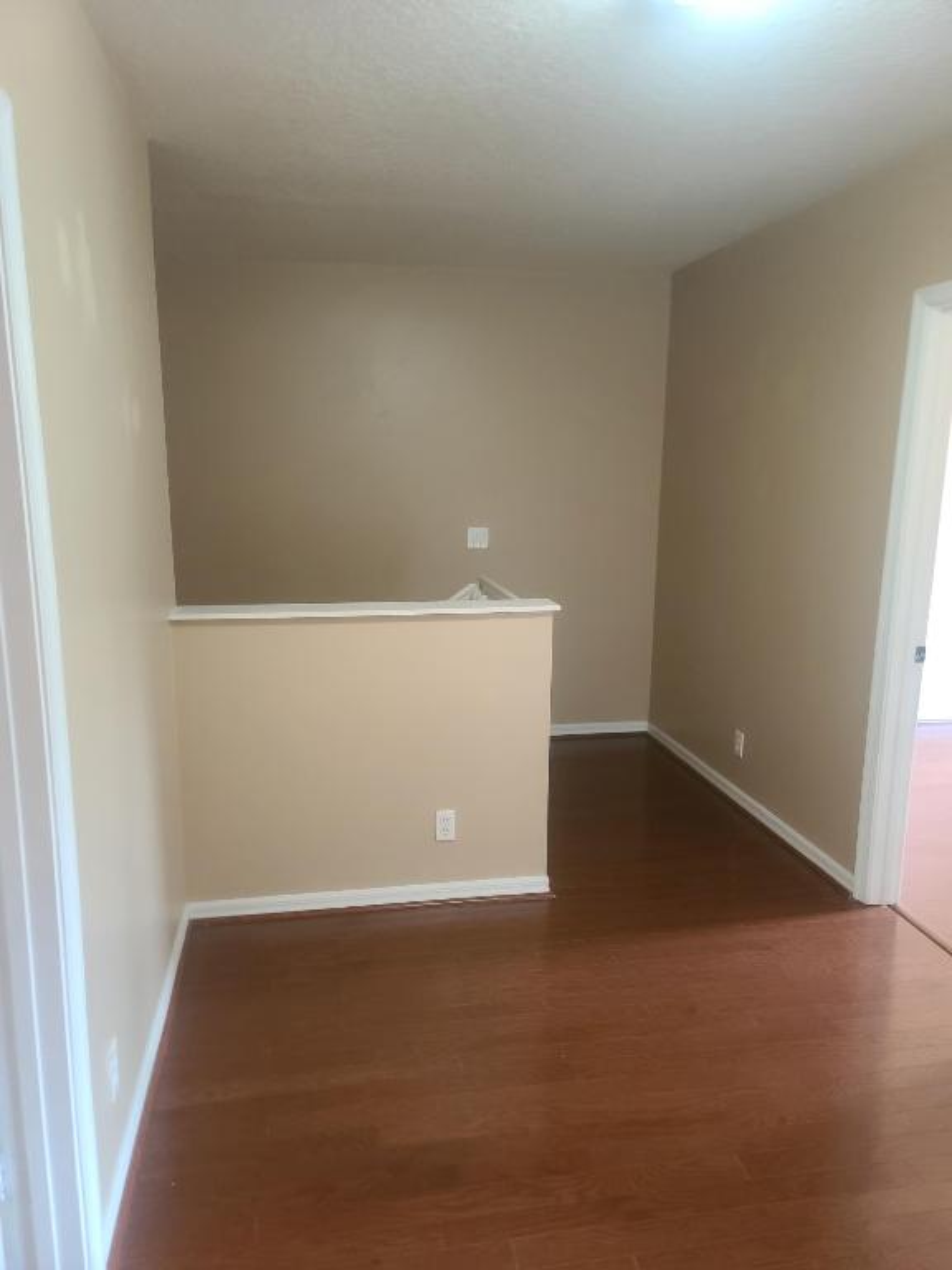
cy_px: 635
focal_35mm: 25
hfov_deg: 54.9
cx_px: 476
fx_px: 917
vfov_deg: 69.4
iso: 500
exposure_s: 1/40
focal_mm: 7
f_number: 1.8
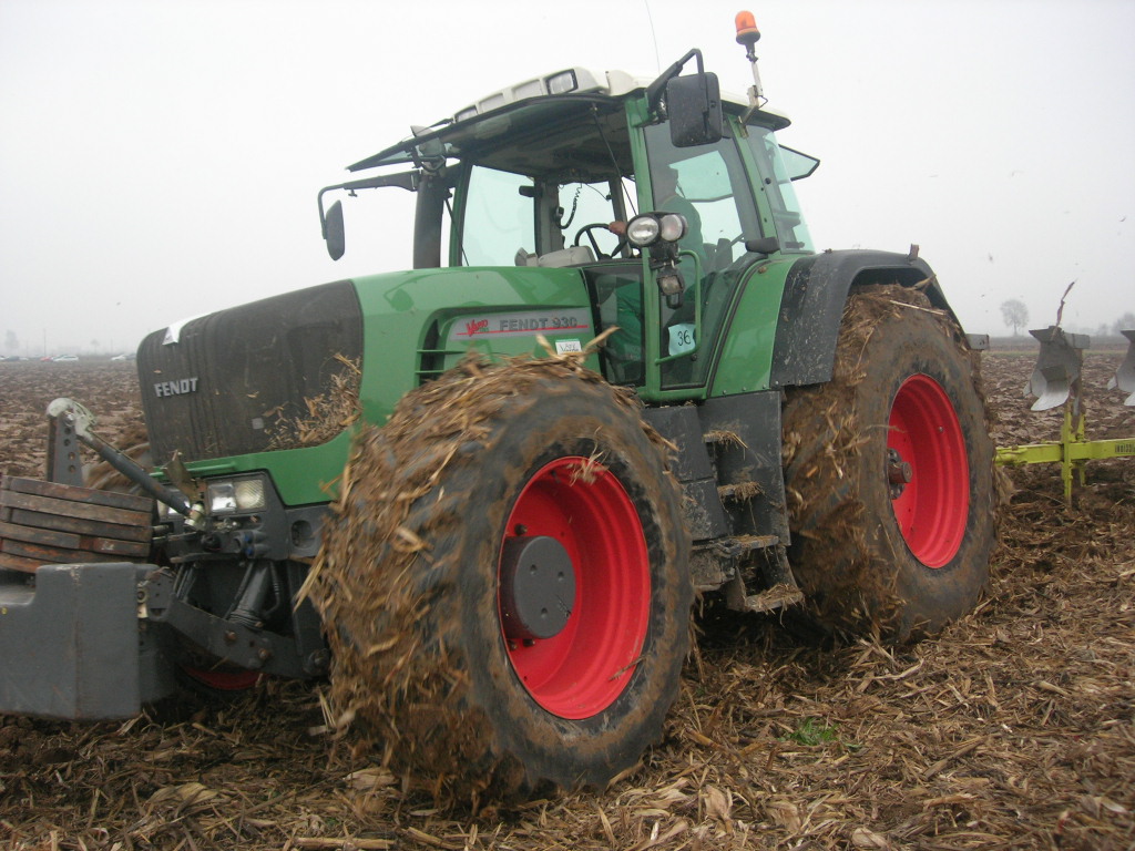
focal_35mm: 38
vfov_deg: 37.7
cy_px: 426
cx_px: 568
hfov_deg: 49.0
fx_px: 1246
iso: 100
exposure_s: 1/140
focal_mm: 7.8
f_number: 2.8
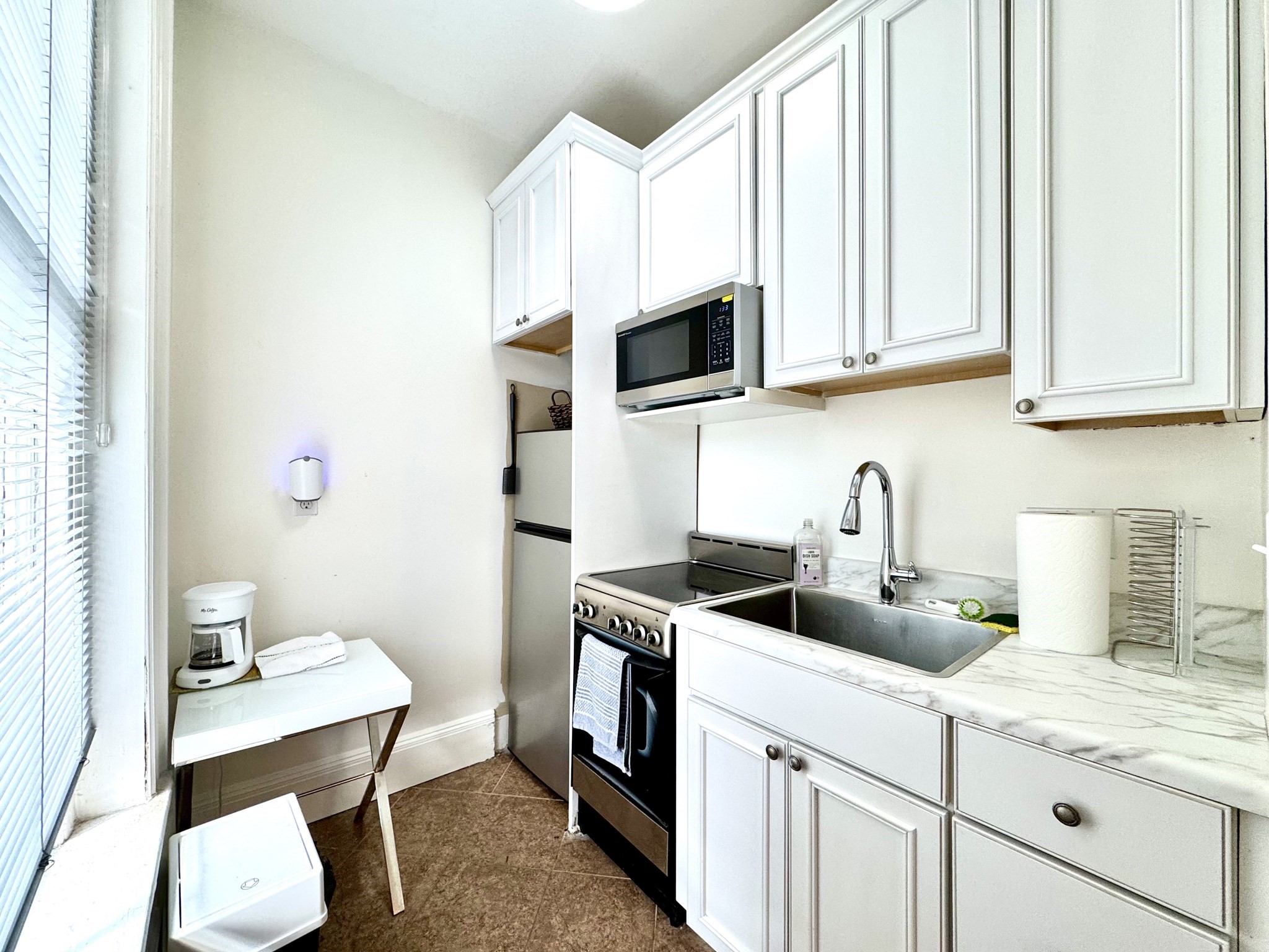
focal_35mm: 14
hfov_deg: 102.1
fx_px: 513
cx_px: 634
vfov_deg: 85.7
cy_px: 476
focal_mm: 2.22
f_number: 2.2
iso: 125
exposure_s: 1/120
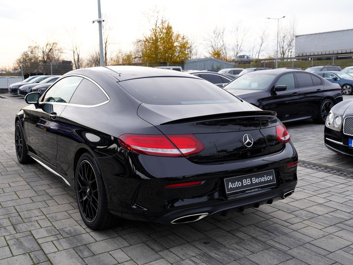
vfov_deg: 40.7
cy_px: 132
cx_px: 165
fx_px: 357
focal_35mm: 35
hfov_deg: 52.6
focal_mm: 32
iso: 100
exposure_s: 1/125
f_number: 5.6
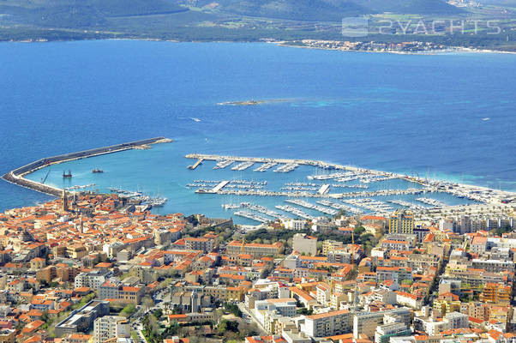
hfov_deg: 20.9
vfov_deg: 14.0
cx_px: 258
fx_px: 1396
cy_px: 172
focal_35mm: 98
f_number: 8
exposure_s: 1/1000
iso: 400
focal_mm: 65
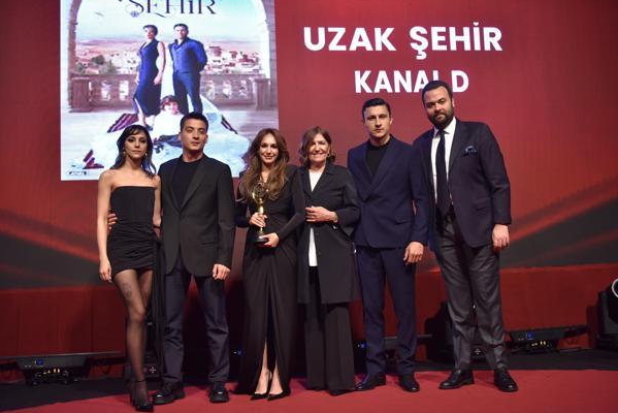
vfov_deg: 32.7
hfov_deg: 47.4
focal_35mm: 41
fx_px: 704
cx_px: 316
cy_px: 204
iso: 800
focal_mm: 40
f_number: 2.8
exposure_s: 1/200
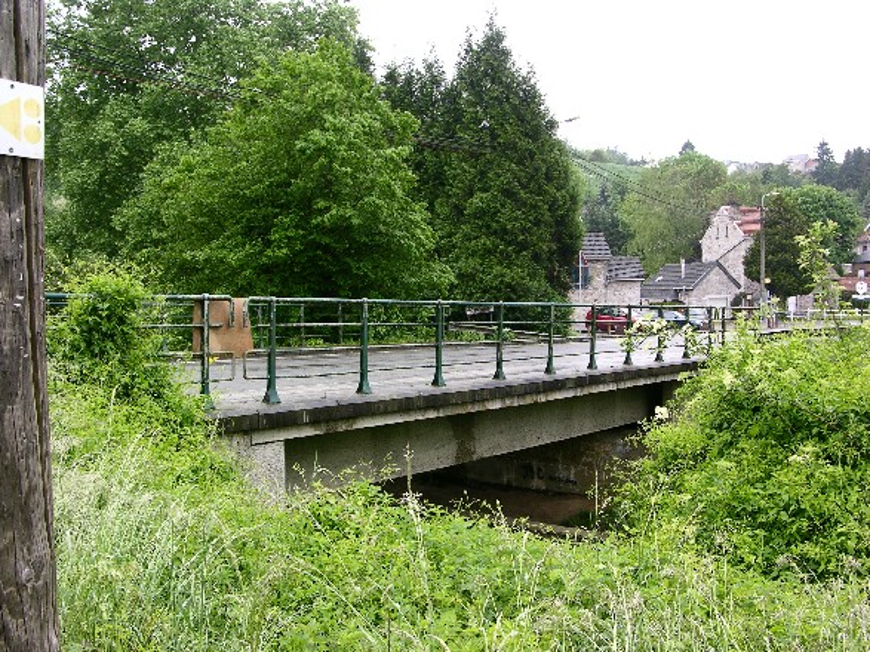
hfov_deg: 52.6
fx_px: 879
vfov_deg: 40.7
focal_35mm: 35
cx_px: 435
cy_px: 326
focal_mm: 8.9
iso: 50
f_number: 4.5
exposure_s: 1/38.9
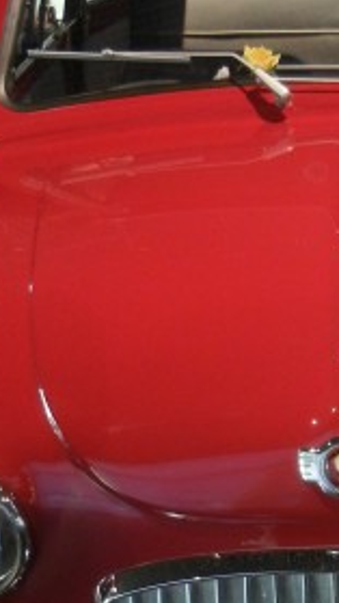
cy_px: 406
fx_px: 1438
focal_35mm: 90
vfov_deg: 23.5
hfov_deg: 13.2
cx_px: 382
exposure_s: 1/46.2
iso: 400
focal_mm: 5.4
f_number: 3.5
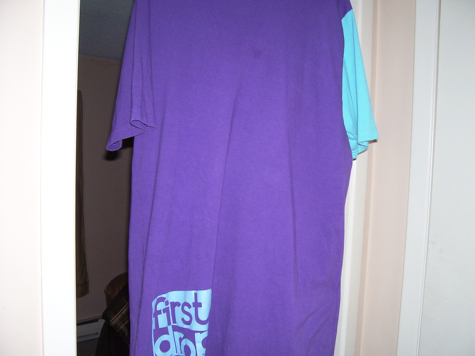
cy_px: 178
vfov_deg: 41.8
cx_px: 238
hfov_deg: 54.0
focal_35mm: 34
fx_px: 467
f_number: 2.7
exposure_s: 1/60
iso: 125
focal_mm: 5.6
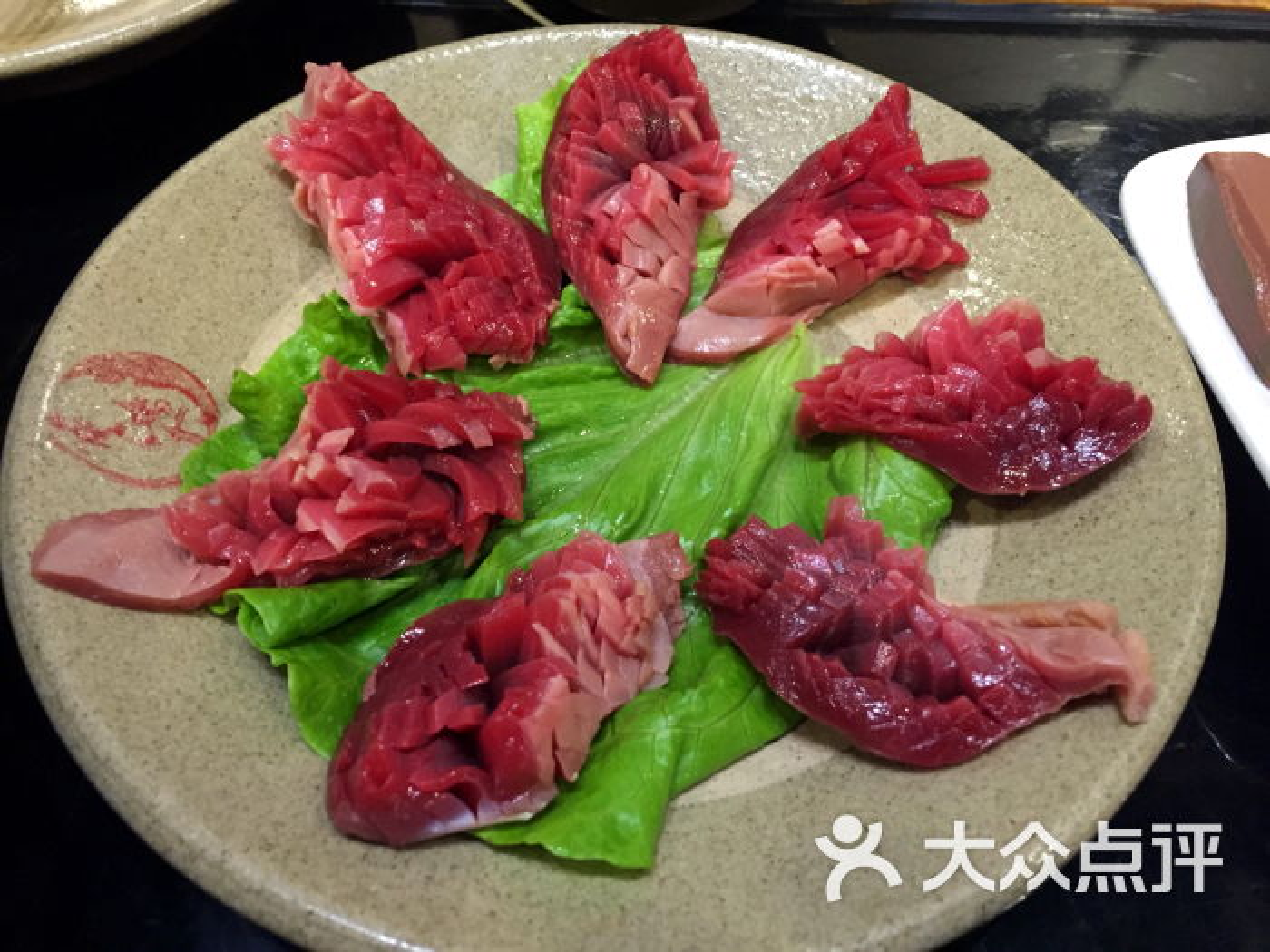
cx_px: 635
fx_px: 1064
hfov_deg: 61.7
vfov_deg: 48.2
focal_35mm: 29
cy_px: 476
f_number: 2.2
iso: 320
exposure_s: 1/17
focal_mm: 4.15
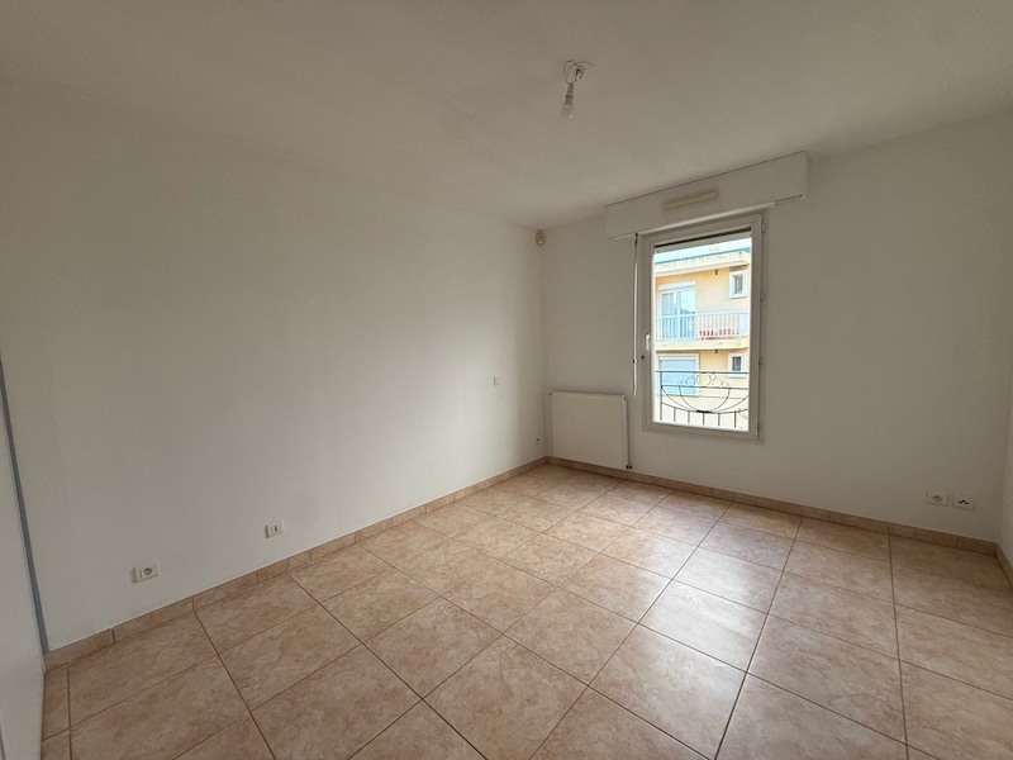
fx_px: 410
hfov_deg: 102.1
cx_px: 506
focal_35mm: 14
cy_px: 380
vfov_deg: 85.7
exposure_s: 1/99
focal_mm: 2.22
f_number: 2.2
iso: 125
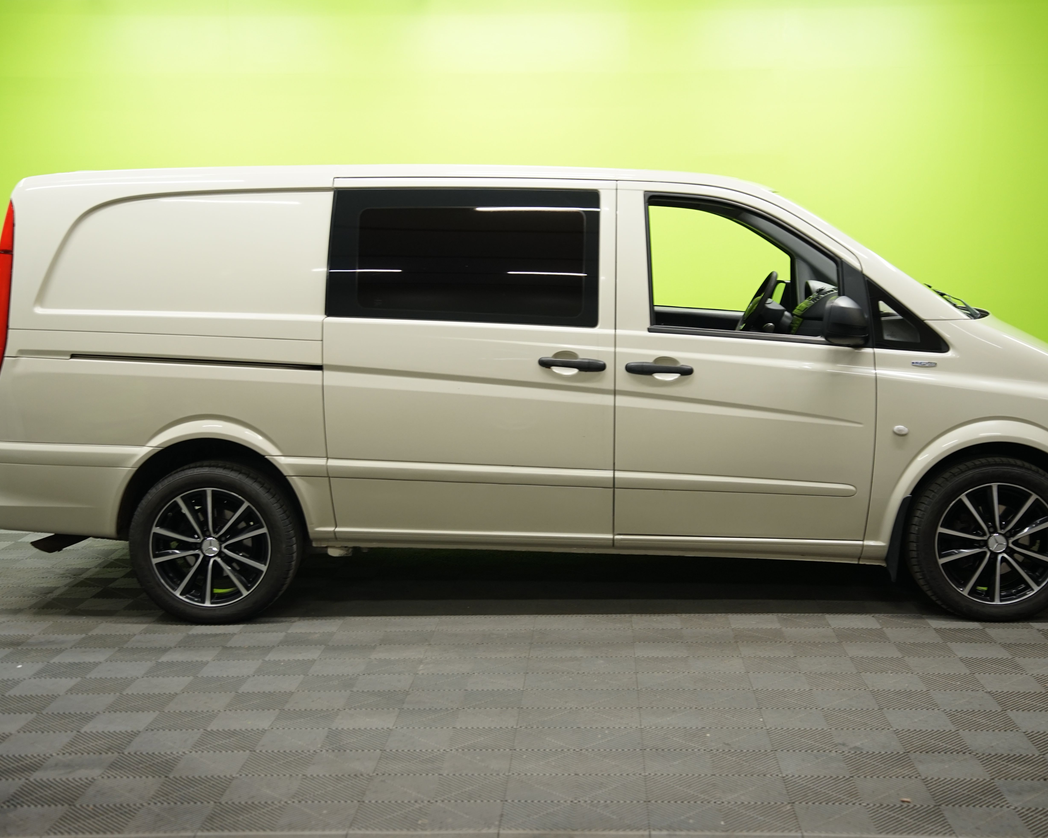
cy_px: 417
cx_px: 573
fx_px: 1427
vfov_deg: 32.7
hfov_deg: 40.3
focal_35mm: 46
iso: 640
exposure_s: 1/50
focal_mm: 40
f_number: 3.2
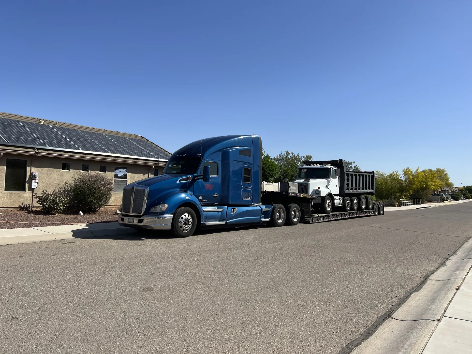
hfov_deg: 67.3
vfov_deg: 53.1
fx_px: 355
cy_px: 177
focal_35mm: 26
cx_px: 236
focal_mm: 5.7
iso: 50
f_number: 1.5
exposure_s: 1/5882
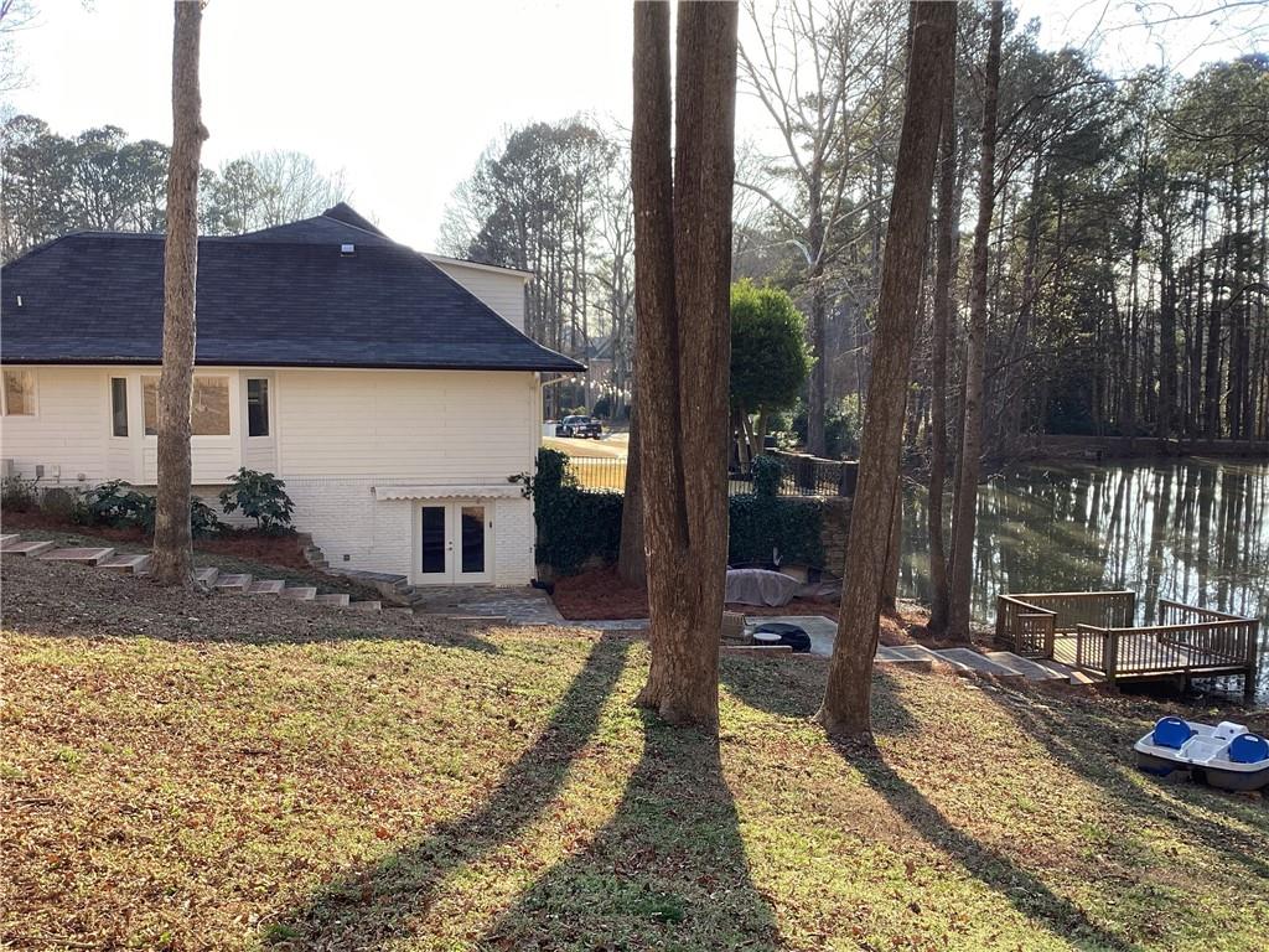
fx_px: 1136
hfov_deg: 58.4
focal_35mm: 31
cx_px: 634
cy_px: 476
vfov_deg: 45.4
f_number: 2.4
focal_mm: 3.3
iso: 25
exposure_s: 1/181
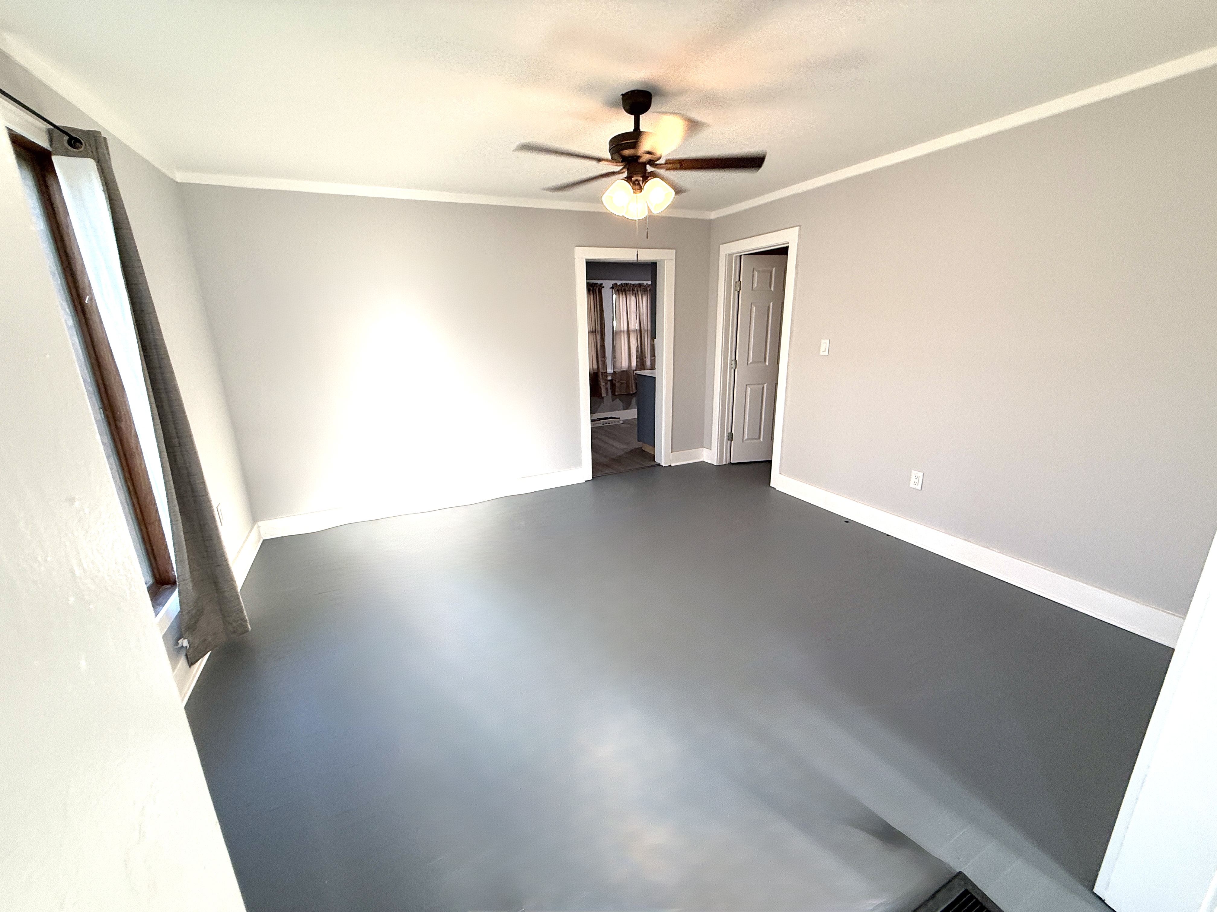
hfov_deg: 102.1
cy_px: 456
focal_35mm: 14
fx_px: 492
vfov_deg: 85.7
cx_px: 608
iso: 64
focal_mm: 2.22
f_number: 2.2
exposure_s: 1/99
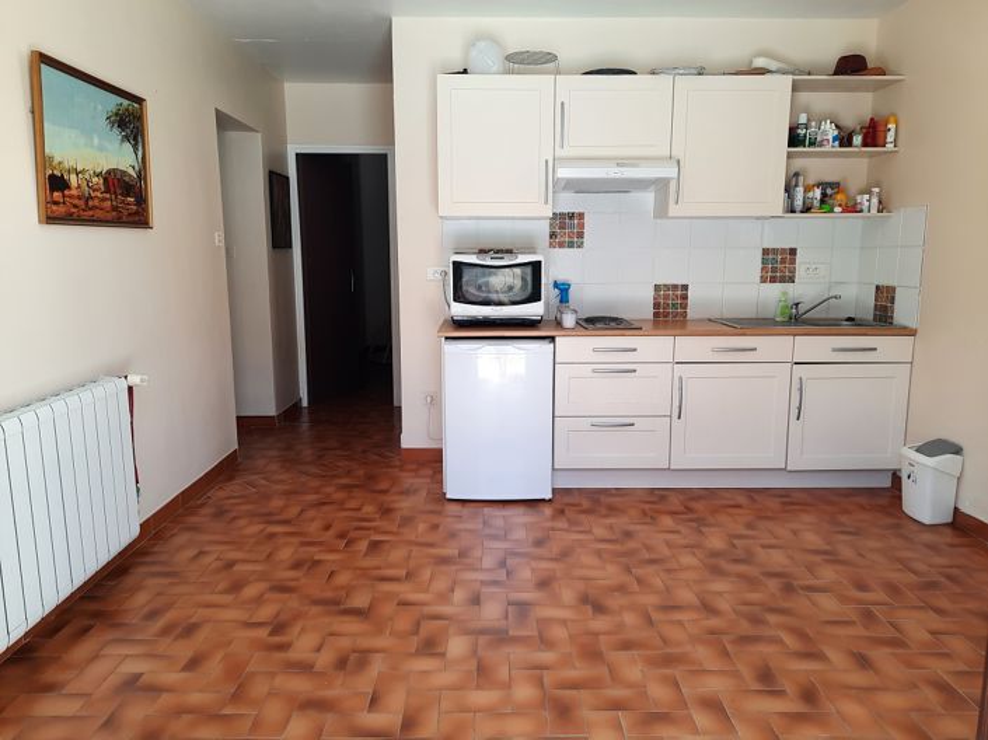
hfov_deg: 69.4
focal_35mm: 25
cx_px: 494
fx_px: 713
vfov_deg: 54.8
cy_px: 370
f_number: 2
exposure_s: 1/50
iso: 32
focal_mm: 4.6
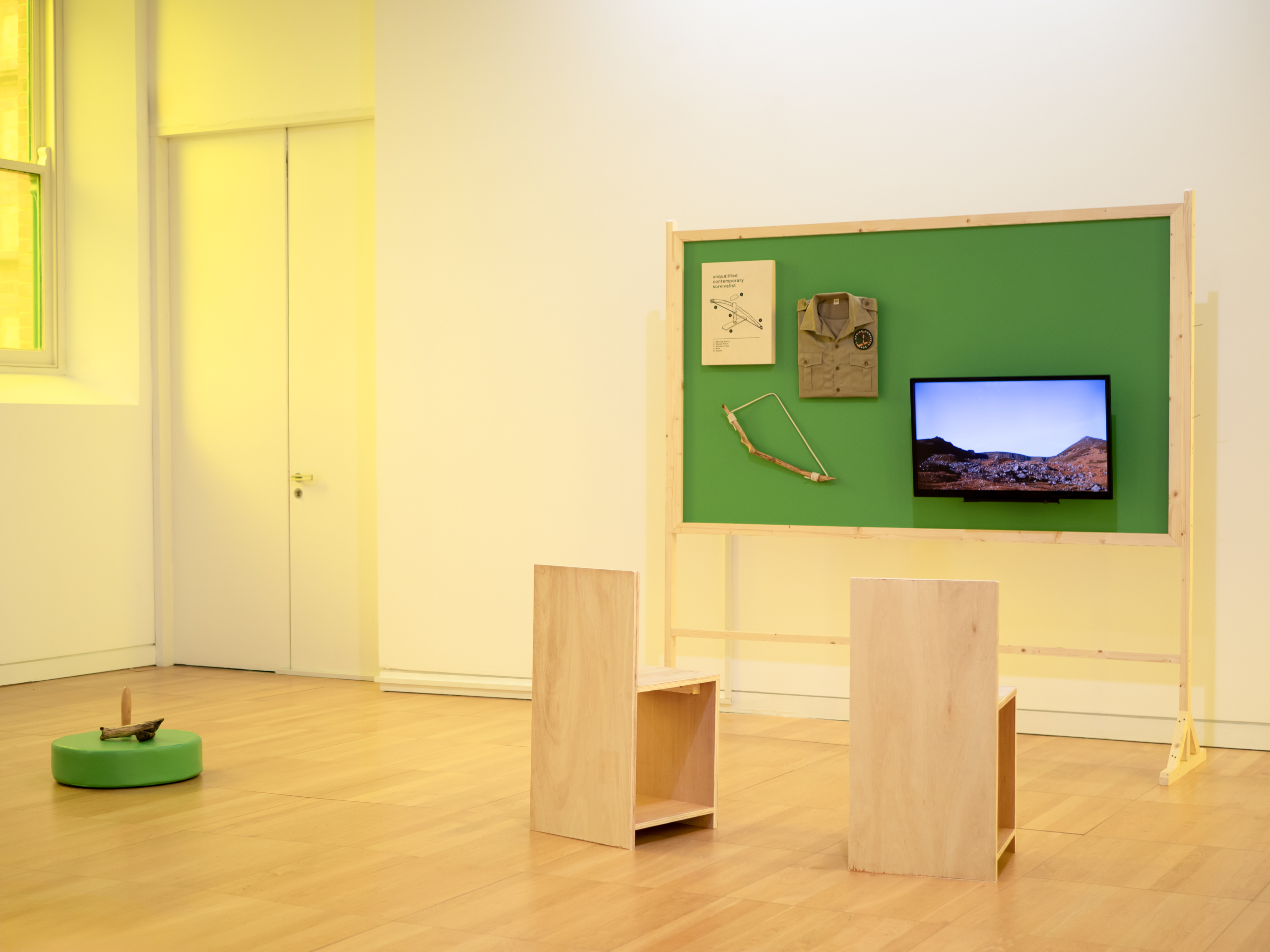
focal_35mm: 50
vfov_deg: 29.1
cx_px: 635
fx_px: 1834
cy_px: 476
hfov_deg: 38.2
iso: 200
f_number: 2
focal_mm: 25
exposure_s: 1/100
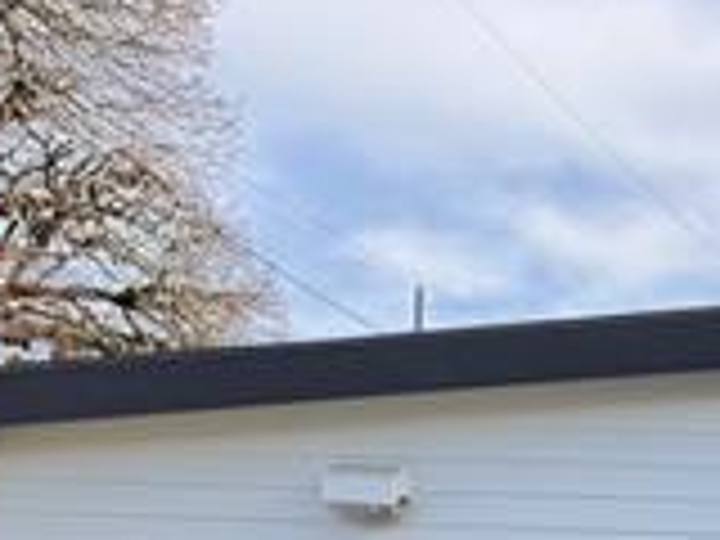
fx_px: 1997
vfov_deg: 13.7
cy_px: 986
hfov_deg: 17.3
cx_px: 1228
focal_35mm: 96
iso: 80
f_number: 1.78
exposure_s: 1/1032
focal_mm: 6.76
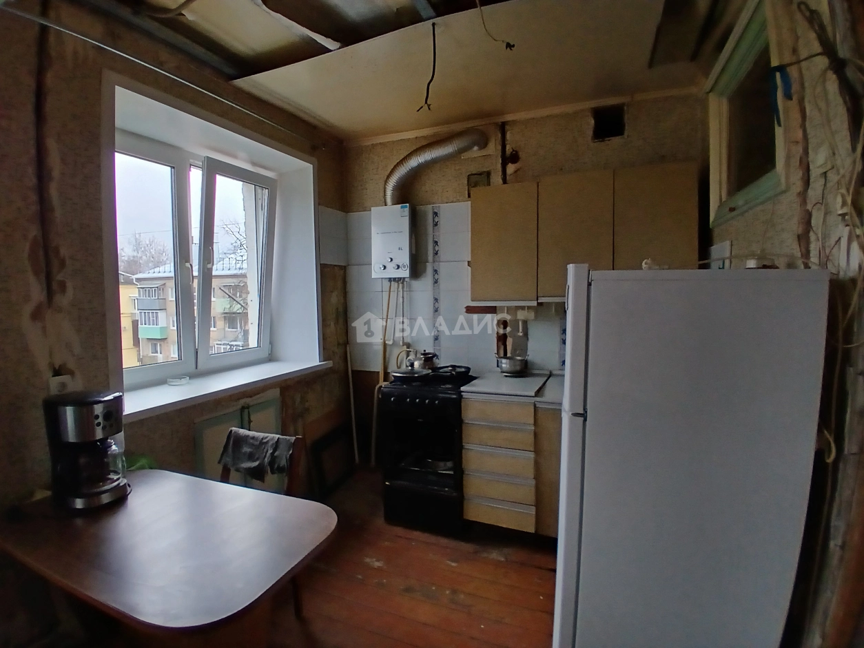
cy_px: 324
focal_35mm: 17
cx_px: 432
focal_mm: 1.4
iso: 100
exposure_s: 1/50
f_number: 2.2
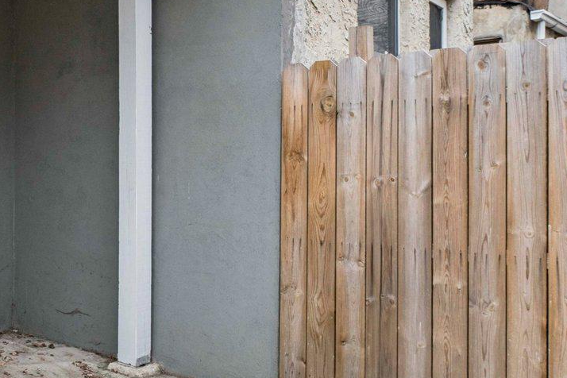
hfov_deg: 41.2
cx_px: 37
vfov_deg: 31.0
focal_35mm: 43
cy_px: 139
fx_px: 677
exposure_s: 1/105
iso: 250
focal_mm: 10
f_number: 8
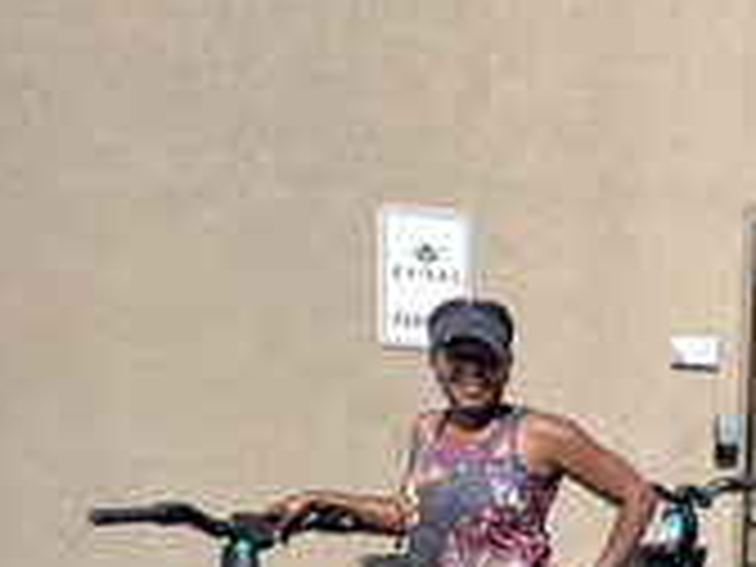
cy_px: 619
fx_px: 1420
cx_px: 896
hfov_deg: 26.6
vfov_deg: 21.5
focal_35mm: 65
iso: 50
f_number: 1.6
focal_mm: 5.1
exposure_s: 1/4651
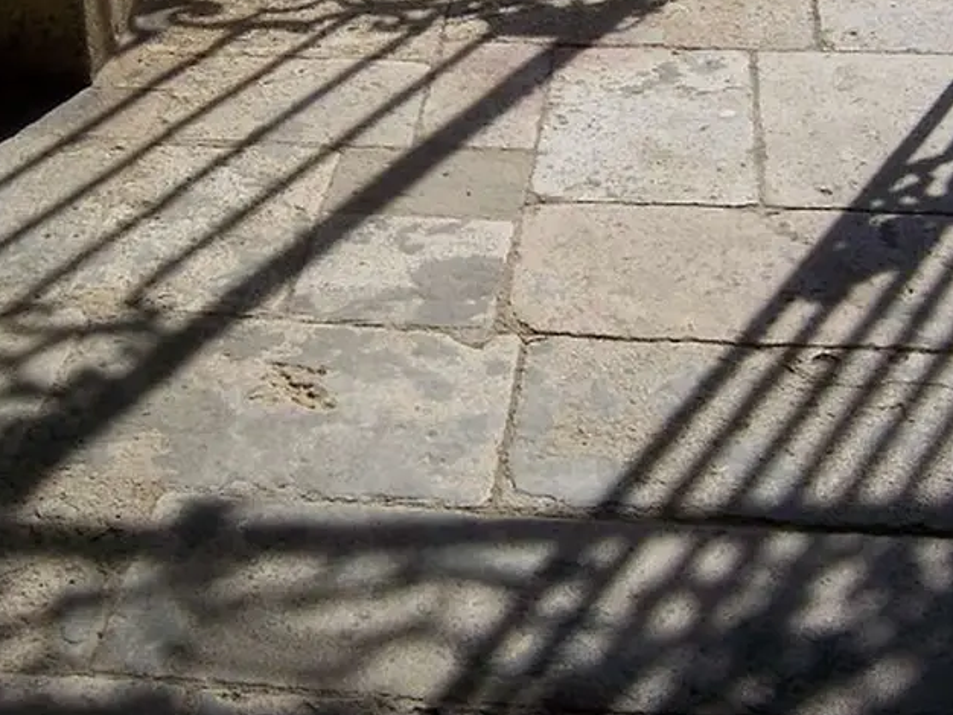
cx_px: 431
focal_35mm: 69
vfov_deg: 21.0
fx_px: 1900
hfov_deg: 28.1
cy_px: 114
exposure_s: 1/640
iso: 80
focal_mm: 6.2
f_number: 4.5
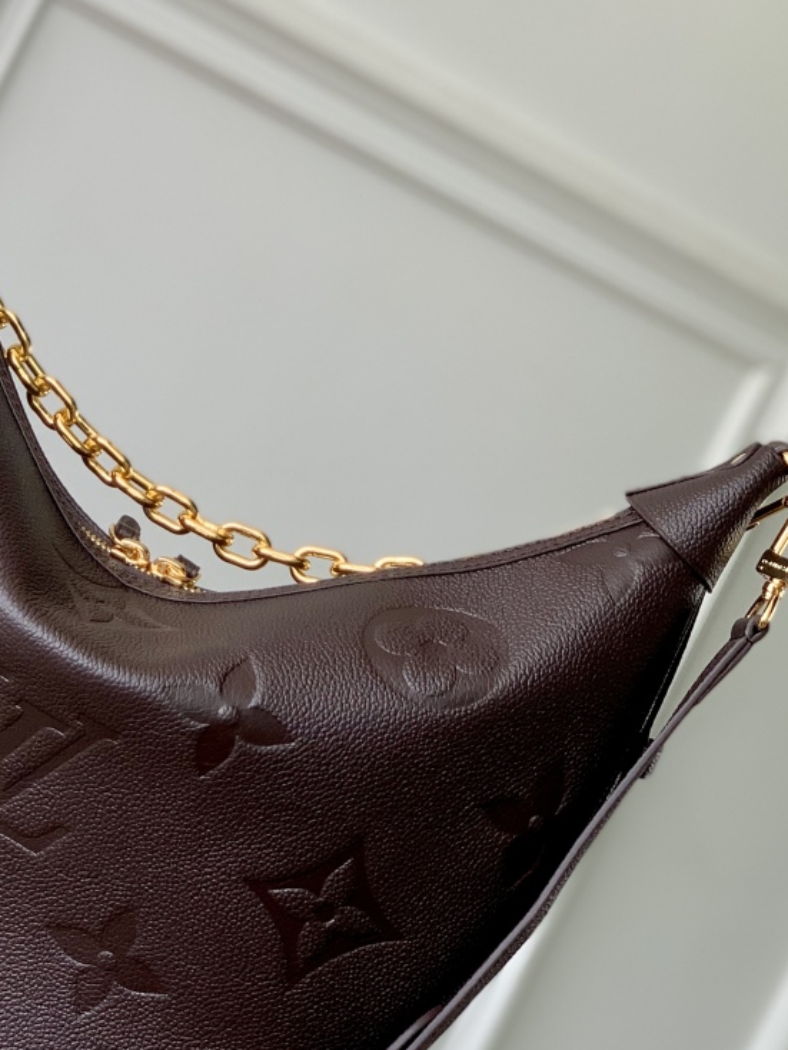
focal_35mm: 102
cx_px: 170
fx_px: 3094
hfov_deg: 14.4
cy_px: 362
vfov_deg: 19.2
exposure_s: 1/122
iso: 32
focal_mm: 6
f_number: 2.4
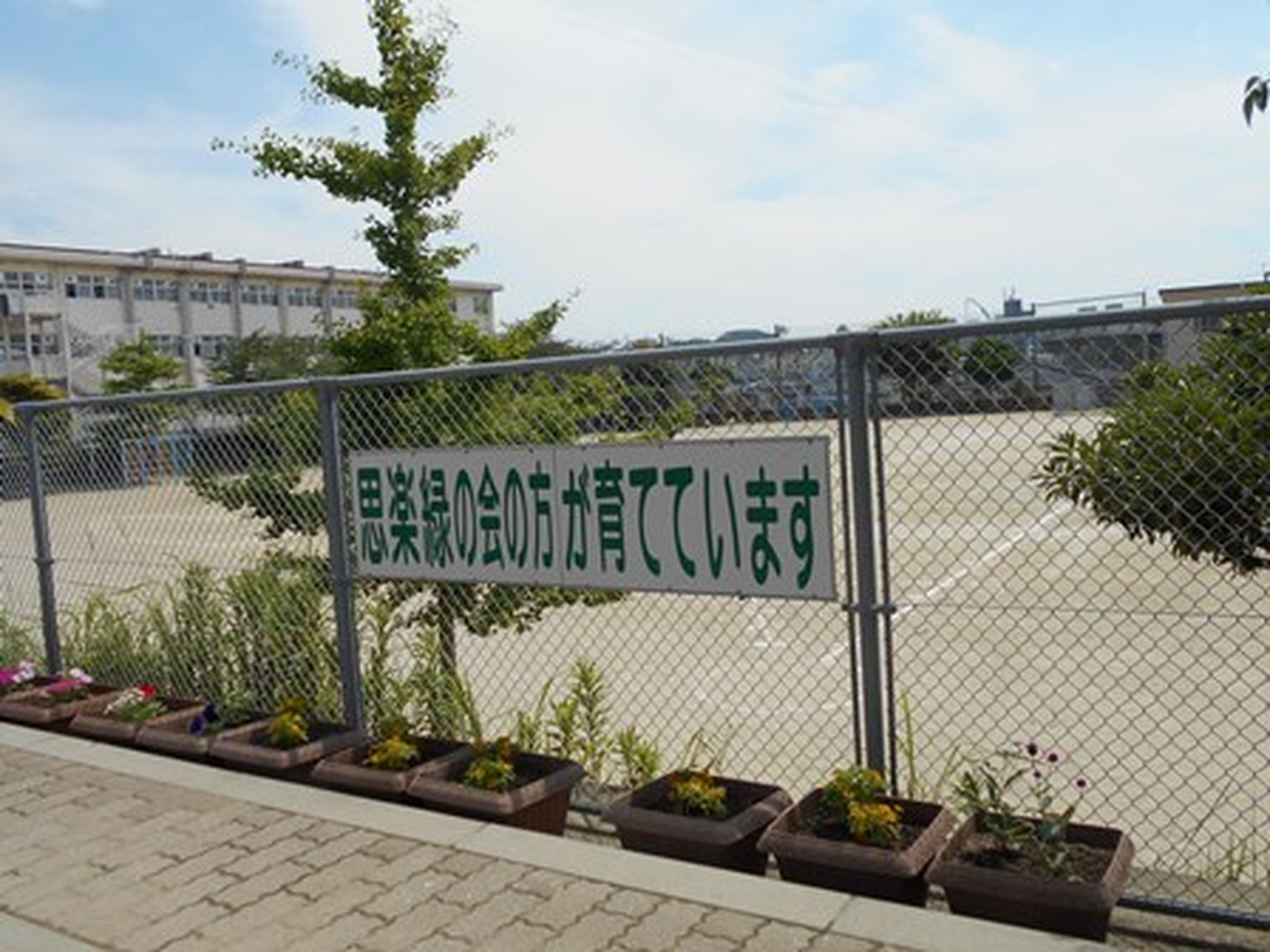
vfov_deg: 46.8
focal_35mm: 30
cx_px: 635
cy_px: 476
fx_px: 1101
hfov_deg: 60.0
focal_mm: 5.1
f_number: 3.4
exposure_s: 1/1250
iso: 80
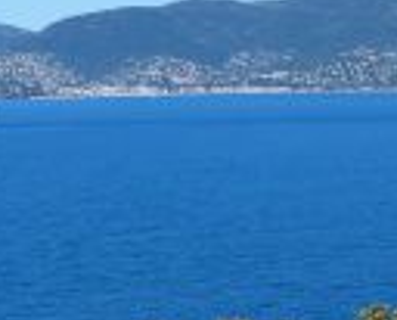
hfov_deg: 12.2
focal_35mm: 152
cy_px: 166
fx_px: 1790
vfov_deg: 10.2
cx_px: 558
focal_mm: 7.1
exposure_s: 1/1000
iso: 100
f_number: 4
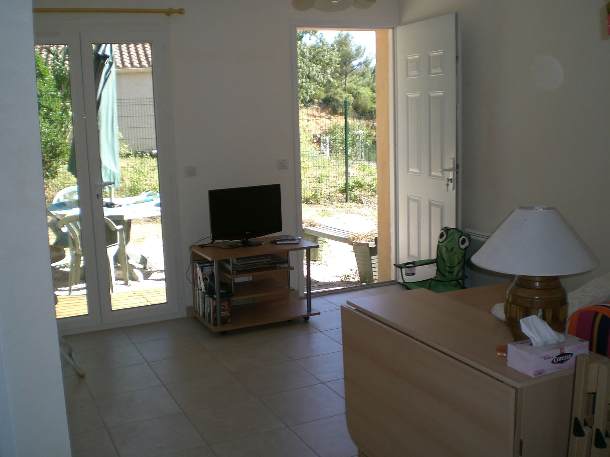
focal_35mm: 38
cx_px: 305
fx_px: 670
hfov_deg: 49.0
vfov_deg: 37.7
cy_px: 228
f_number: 3.1
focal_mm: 6.3
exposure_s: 1/160
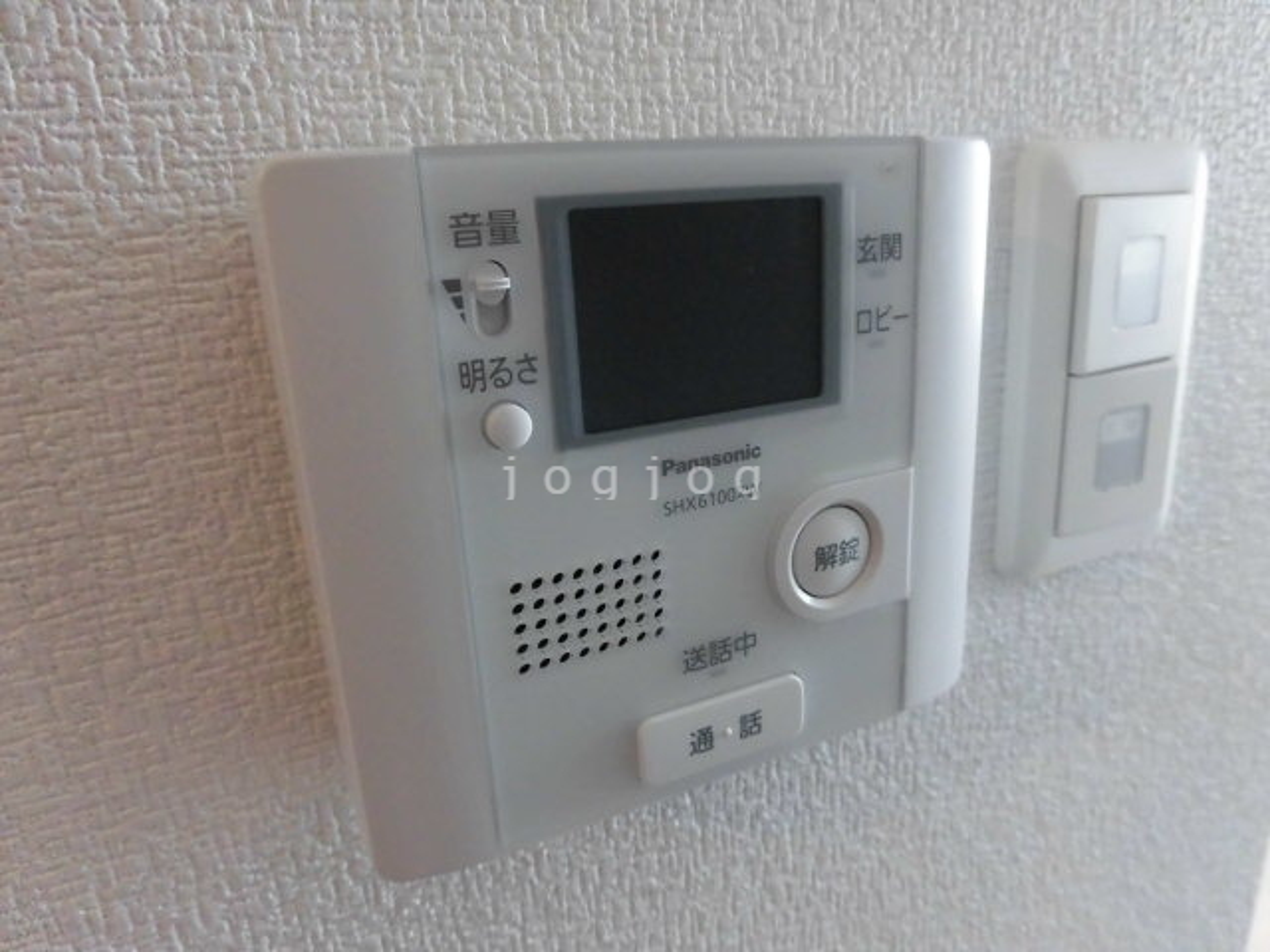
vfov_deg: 56.8
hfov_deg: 71.6
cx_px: 635
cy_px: 476
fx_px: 881
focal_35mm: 24
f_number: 3.1
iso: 400
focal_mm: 4.3
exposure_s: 1/30
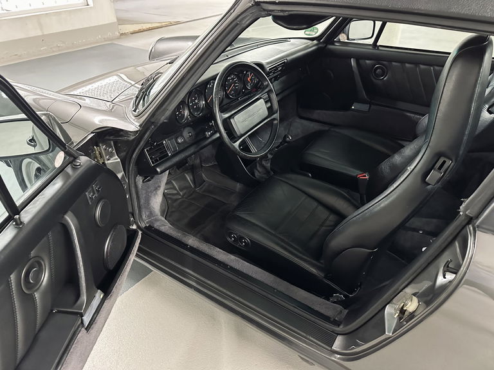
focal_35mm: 24
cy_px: 185
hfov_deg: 71.6
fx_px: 343
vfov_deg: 56.8
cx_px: 247
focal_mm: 6.86
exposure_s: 1/33
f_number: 1.78
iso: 800
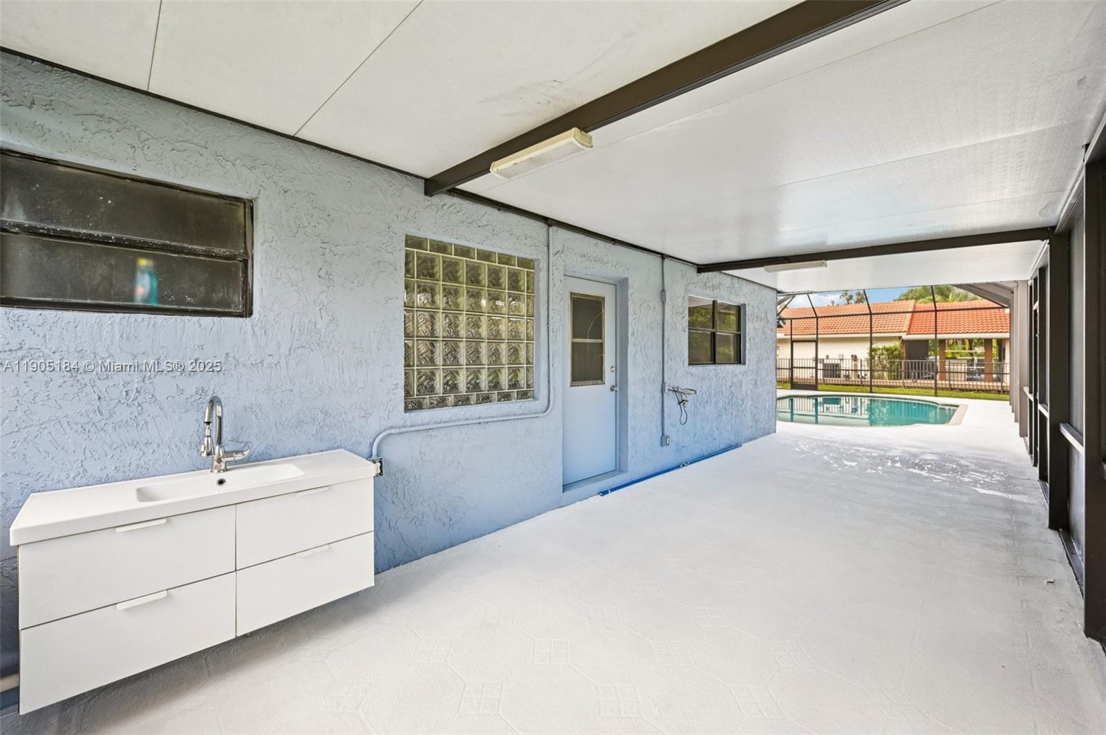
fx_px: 430
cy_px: 368
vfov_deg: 81.1
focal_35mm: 14
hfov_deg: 104.3
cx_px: 553
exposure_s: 1/125
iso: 800
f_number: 8
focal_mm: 14
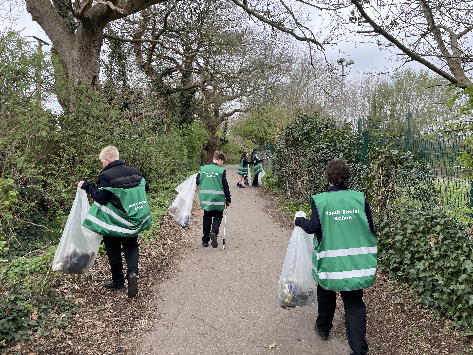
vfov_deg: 53.1
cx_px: 236
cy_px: 178
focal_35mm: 26
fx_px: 355
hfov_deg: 67.3
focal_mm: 4.2
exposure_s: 1/312
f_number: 1.6
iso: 32
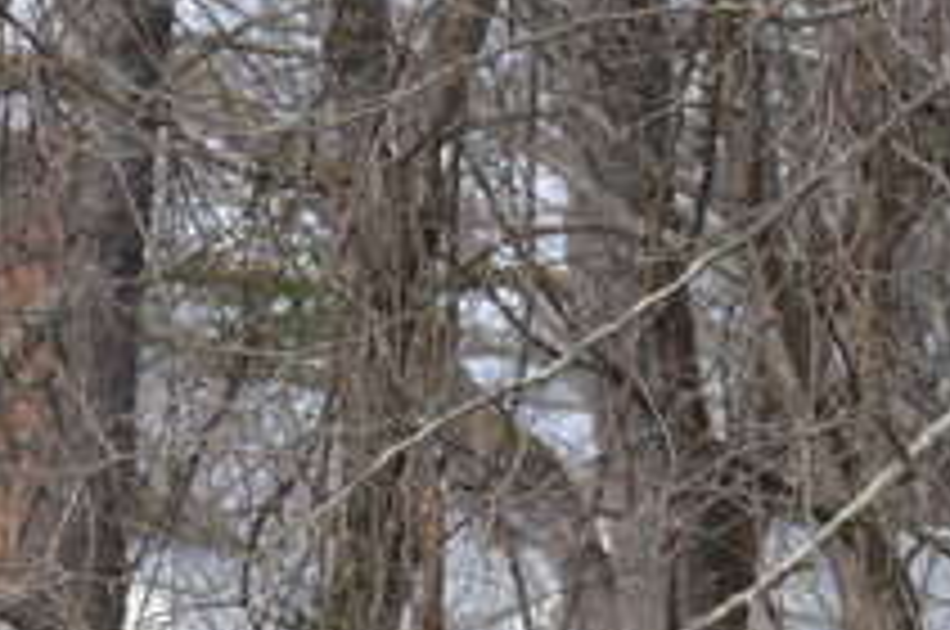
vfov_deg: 1.8
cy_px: 855
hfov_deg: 2.7
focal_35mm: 768
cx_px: -297
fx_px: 20233
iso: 400
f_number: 5
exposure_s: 1/1000
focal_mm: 135
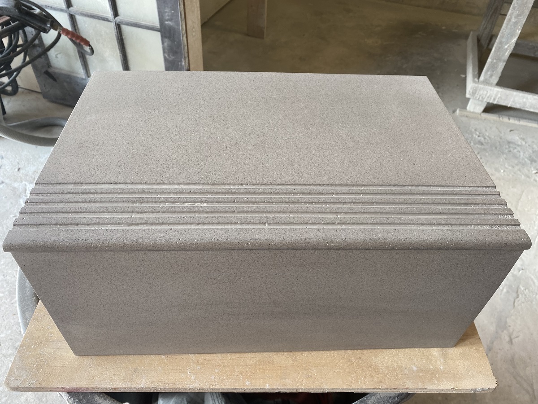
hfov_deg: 67.3
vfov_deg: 53.1
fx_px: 404
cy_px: 202
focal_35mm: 26
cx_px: 269
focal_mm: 4.25
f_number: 1.8
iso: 64
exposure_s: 1/120
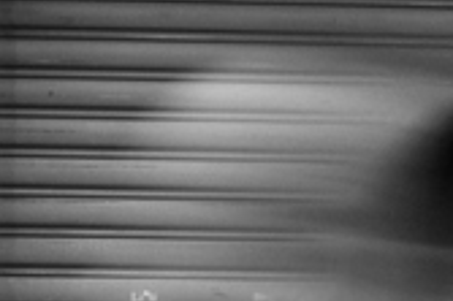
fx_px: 4036
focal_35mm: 321
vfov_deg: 4.2
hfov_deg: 6.3
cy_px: 781
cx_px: -401
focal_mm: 35
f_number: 5
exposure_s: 1/8
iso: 400
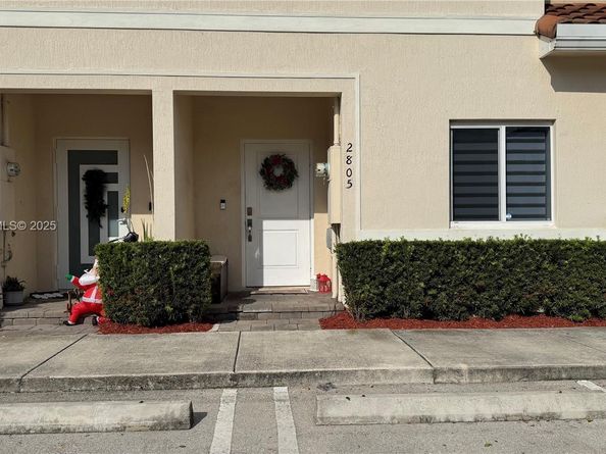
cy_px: 227
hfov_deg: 71.6
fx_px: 420
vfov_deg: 56.8
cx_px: 303
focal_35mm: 24
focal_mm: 6.76
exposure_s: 1/12346
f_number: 1.78
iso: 80
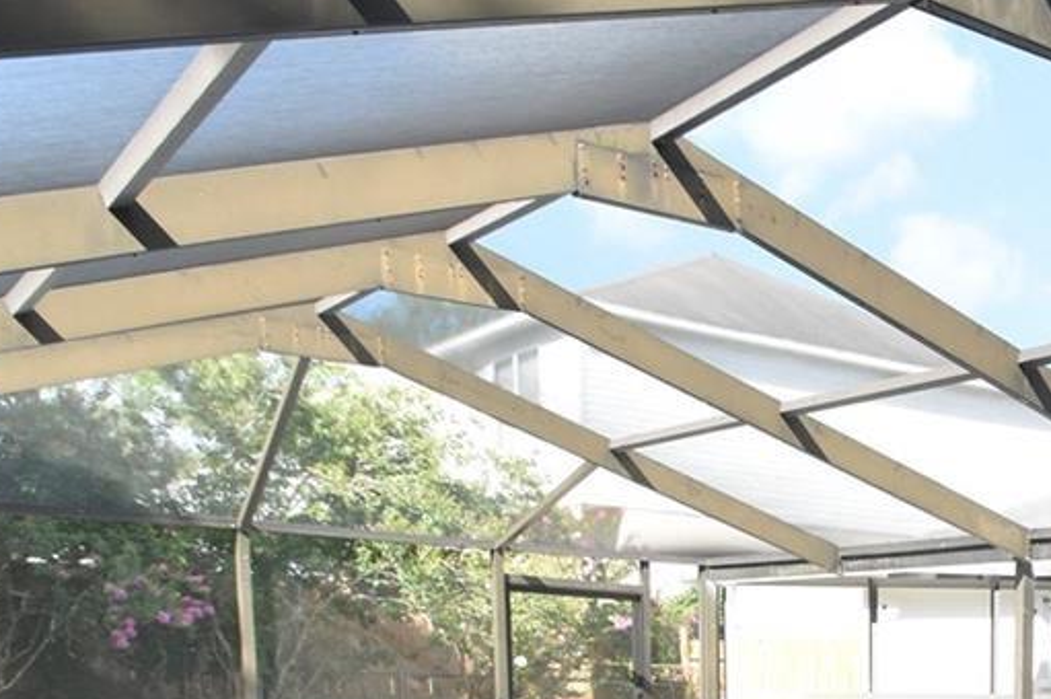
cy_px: 896
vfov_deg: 25.0
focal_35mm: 47
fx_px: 1371
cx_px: 1121
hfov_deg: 36.3
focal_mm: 10
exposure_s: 1/200
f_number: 8
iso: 400
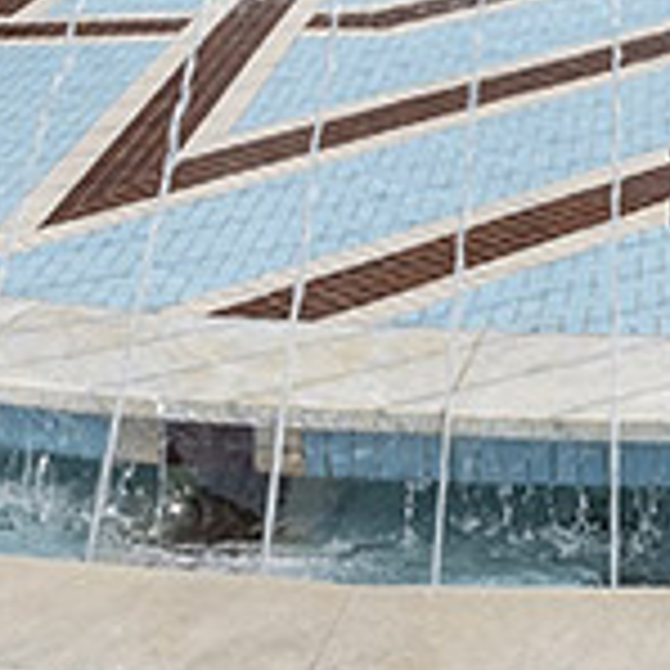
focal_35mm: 96
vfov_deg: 16.1
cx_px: 697
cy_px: -420
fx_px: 2102
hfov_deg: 17.6
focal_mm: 14
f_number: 11
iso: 100
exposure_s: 1/250
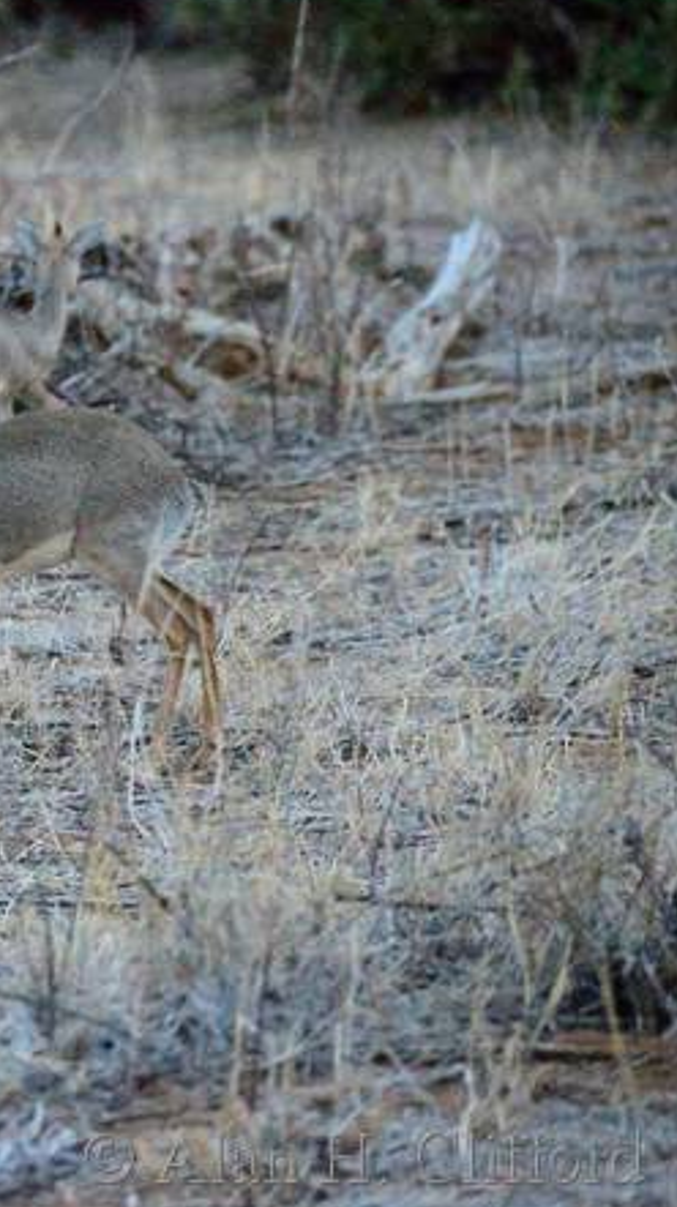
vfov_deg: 4.3
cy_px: 591
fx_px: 15891
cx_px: -235
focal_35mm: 497
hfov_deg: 2.4
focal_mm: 200
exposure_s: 1/400
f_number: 5.6
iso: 6400
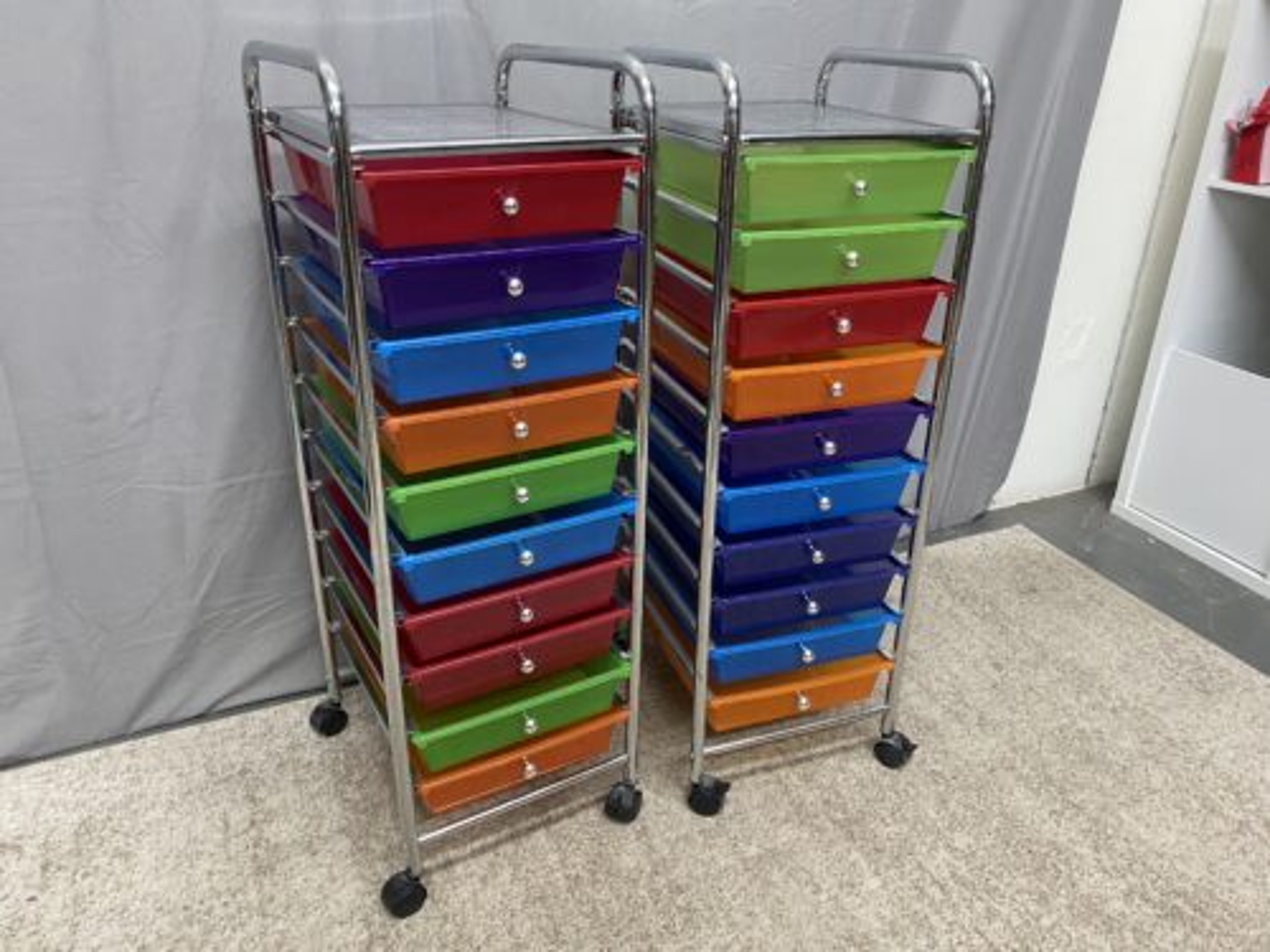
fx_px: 954
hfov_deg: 67.3
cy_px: 476
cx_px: 635
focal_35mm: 26
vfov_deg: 53.1
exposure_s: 1/60
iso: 250
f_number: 1.8
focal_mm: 4.25
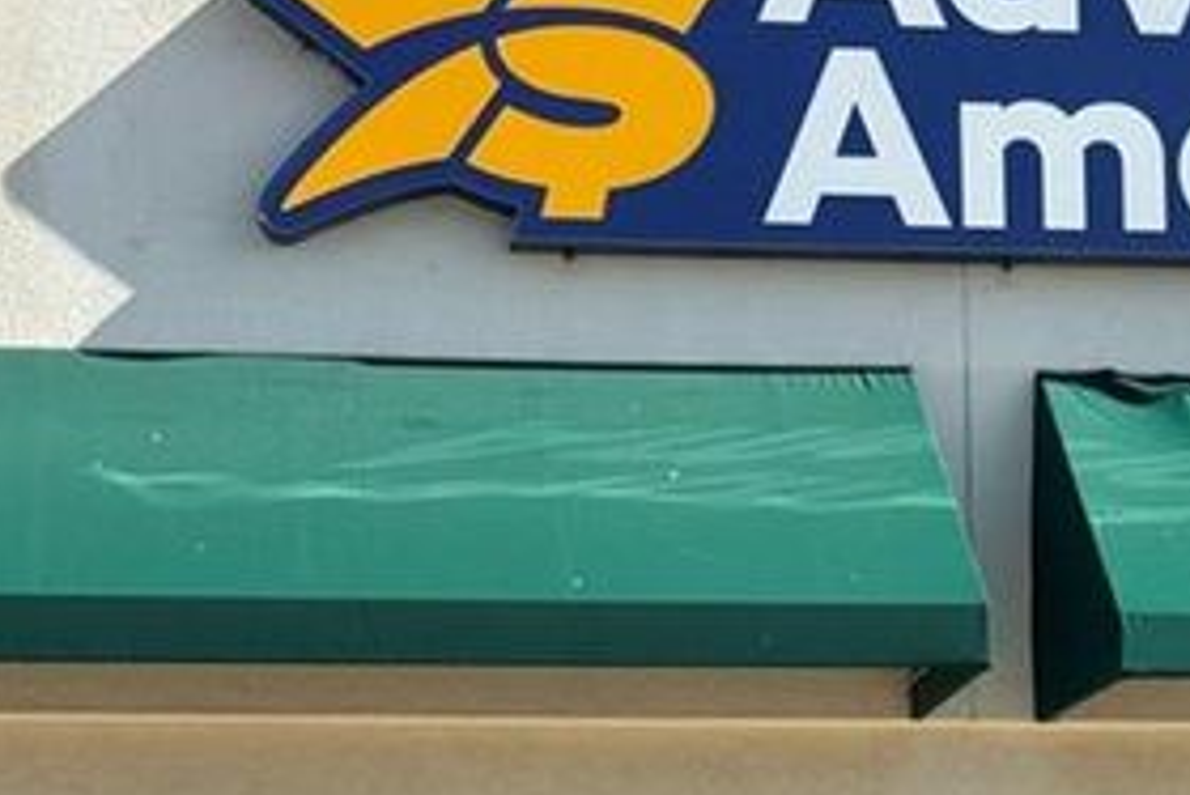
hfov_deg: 17.1
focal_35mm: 119
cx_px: 892
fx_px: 3935
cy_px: 963
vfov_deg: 11.3
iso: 64
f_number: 1.78
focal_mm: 6.76
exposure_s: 1/3096
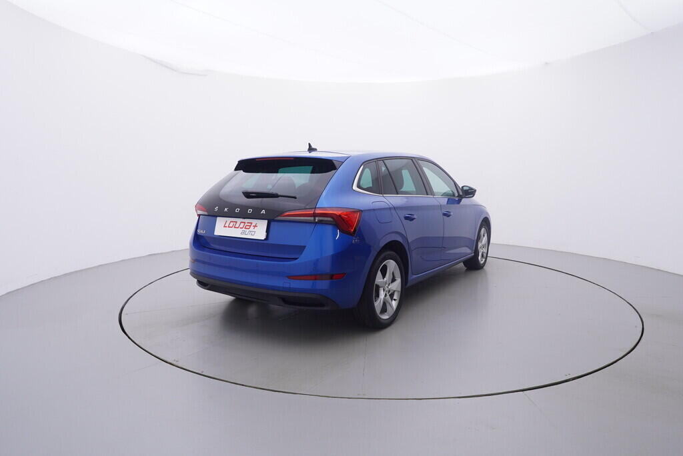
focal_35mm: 22
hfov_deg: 77.3
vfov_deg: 56.2
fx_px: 427
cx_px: 342
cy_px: 228
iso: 200
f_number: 5
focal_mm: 15
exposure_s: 1/80
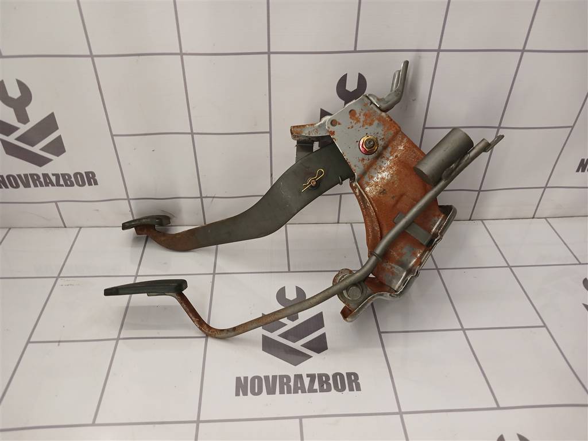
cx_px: 294
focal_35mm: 27
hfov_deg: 65.3
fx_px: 459
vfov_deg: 51.4
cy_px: 220
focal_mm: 4
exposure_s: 1/50
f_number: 1.8
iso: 100
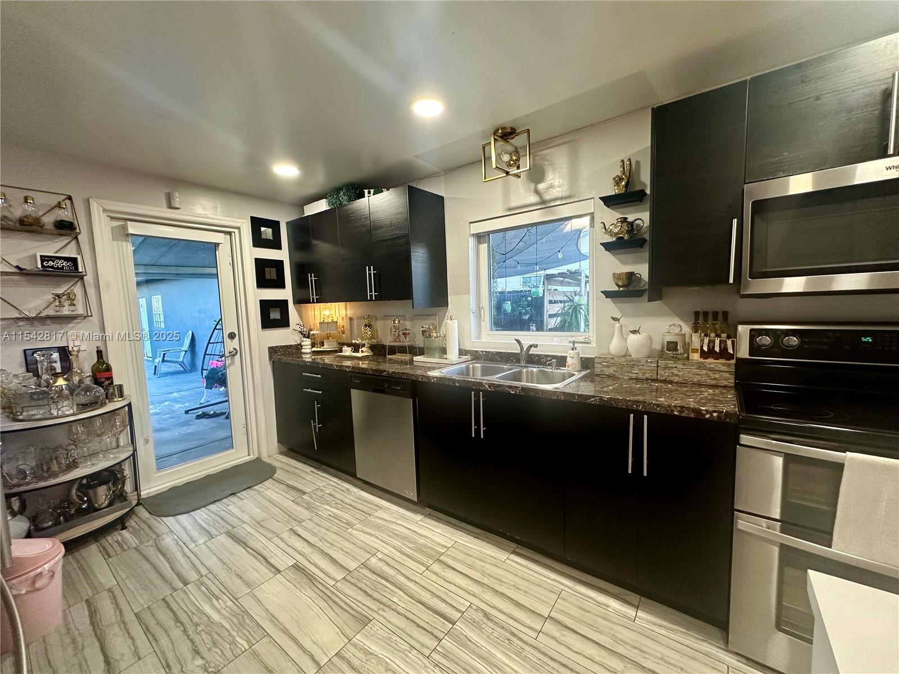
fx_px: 364
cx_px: 450
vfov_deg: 85.7
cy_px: 337
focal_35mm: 14
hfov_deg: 102.1
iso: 200
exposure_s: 1/60
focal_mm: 2.22
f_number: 2.2
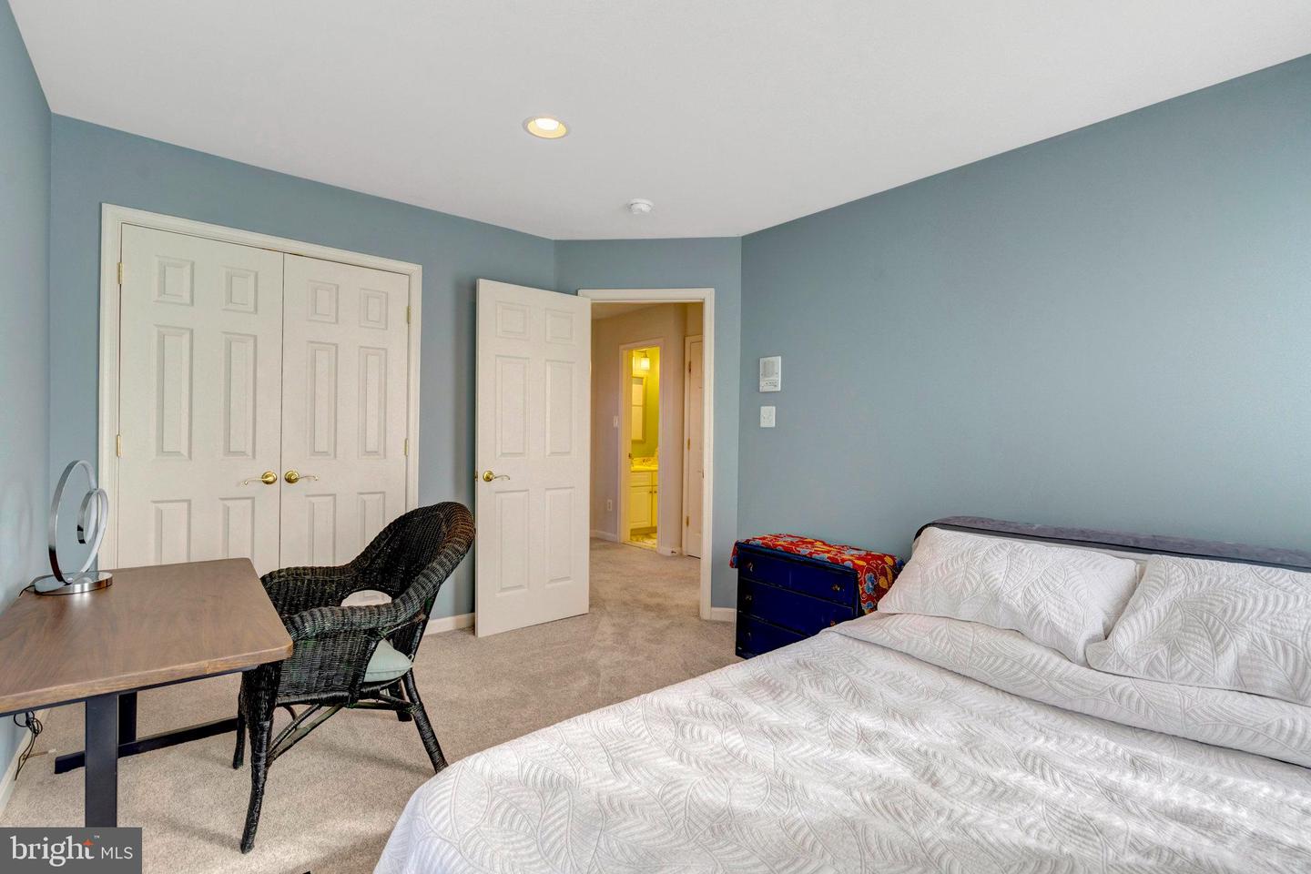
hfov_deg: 96.7
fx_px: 583
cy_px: 437
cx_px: 656
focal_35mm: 16
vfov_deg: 73.7
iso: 1250
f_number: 8
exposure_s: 1/80
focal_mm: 16
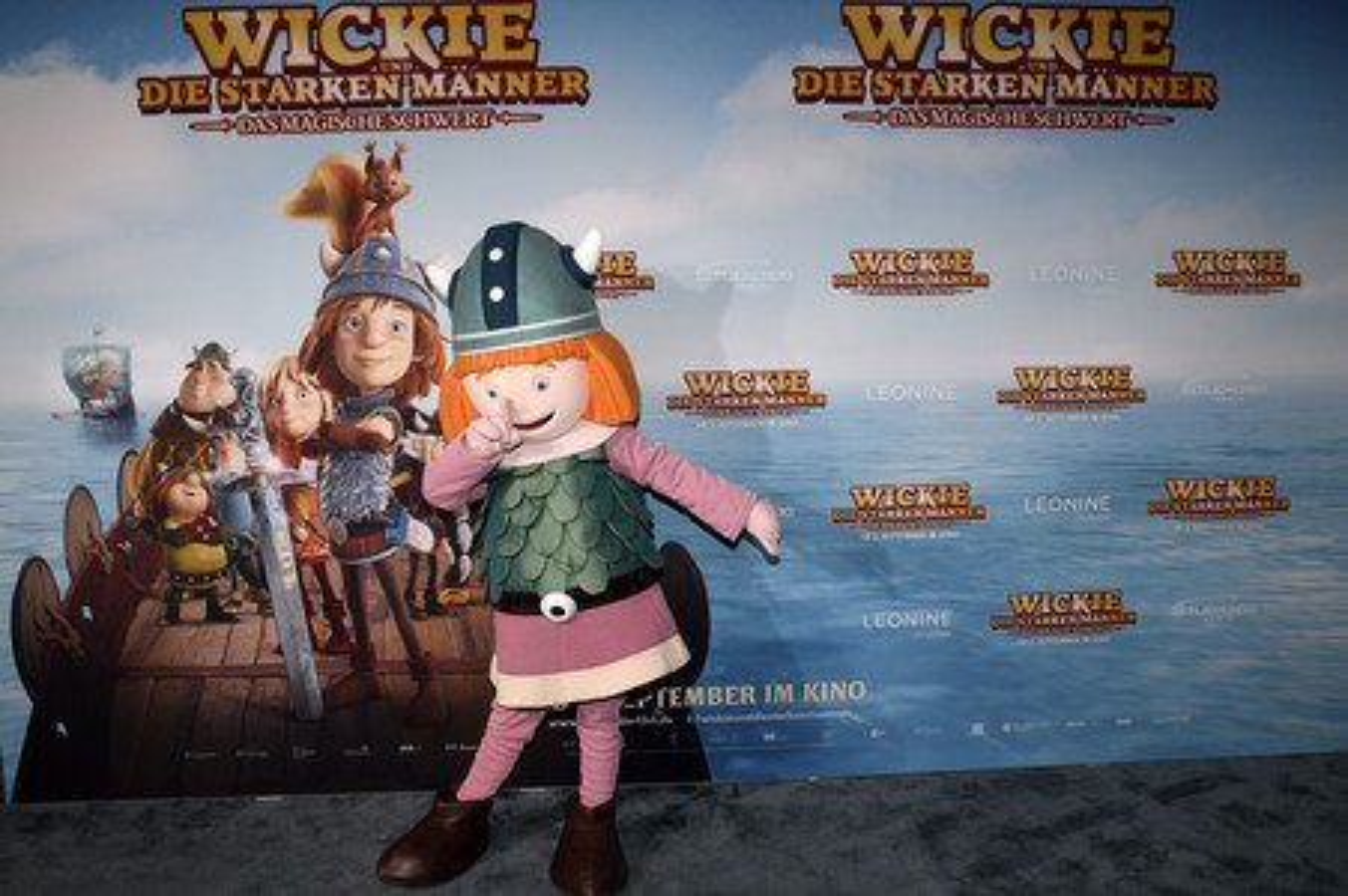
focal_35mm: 24
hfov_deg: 73.8
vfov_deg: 53.1
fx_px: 898
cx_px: 674
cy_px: 448
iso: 800
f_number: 6.3
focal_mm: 24
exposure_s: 1/125
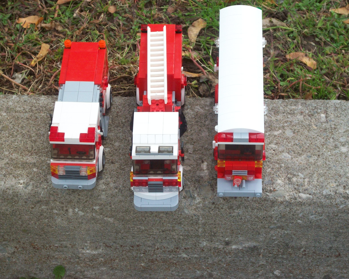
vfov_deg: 13.3
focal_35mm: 116
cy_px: 140
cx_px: 180
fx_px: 1198
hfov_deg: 16.6
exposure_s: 1/237
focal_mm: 18.6
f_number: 5.2
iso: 80
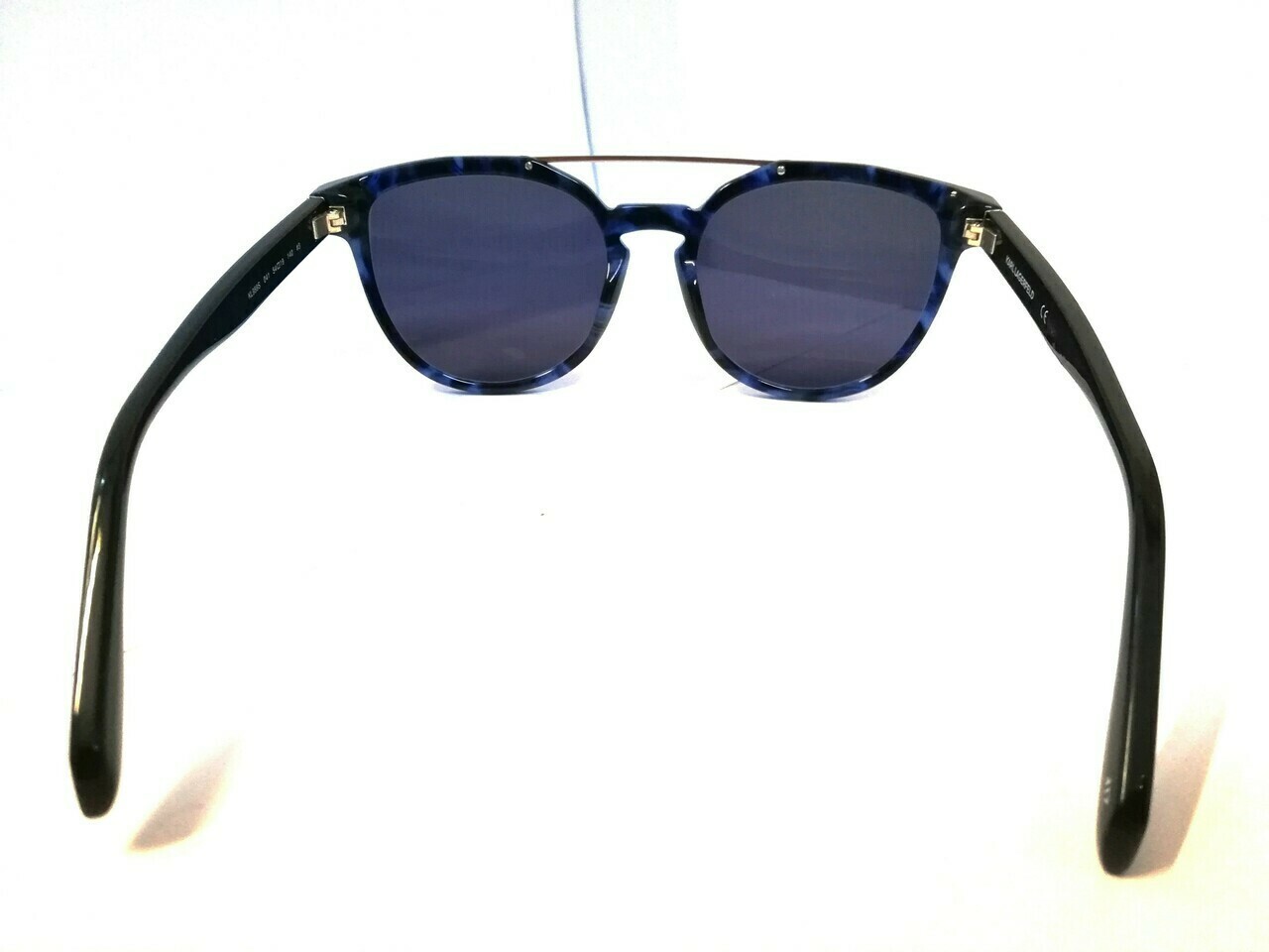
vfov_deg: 51.4
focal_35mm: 27
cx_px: 634
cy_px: 476
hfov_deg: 65.3
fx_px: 990
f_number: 2.2
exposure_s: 1/33.3
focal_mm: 3.81
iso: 320
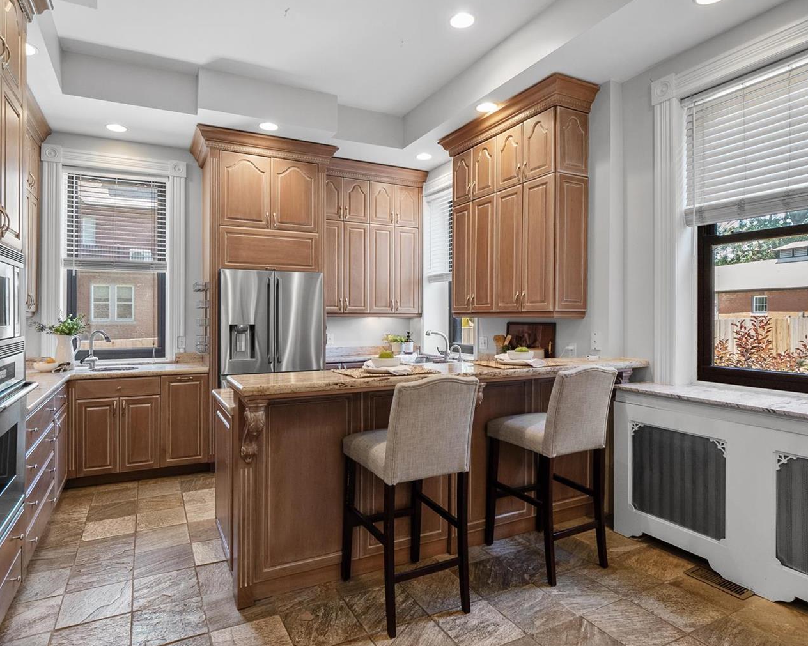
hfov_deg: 83.2
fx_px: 454
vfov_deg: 70.8
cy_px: 323
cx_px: 377
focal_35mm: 19
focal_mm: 8
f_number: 6.3
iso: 400
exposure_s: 1/10
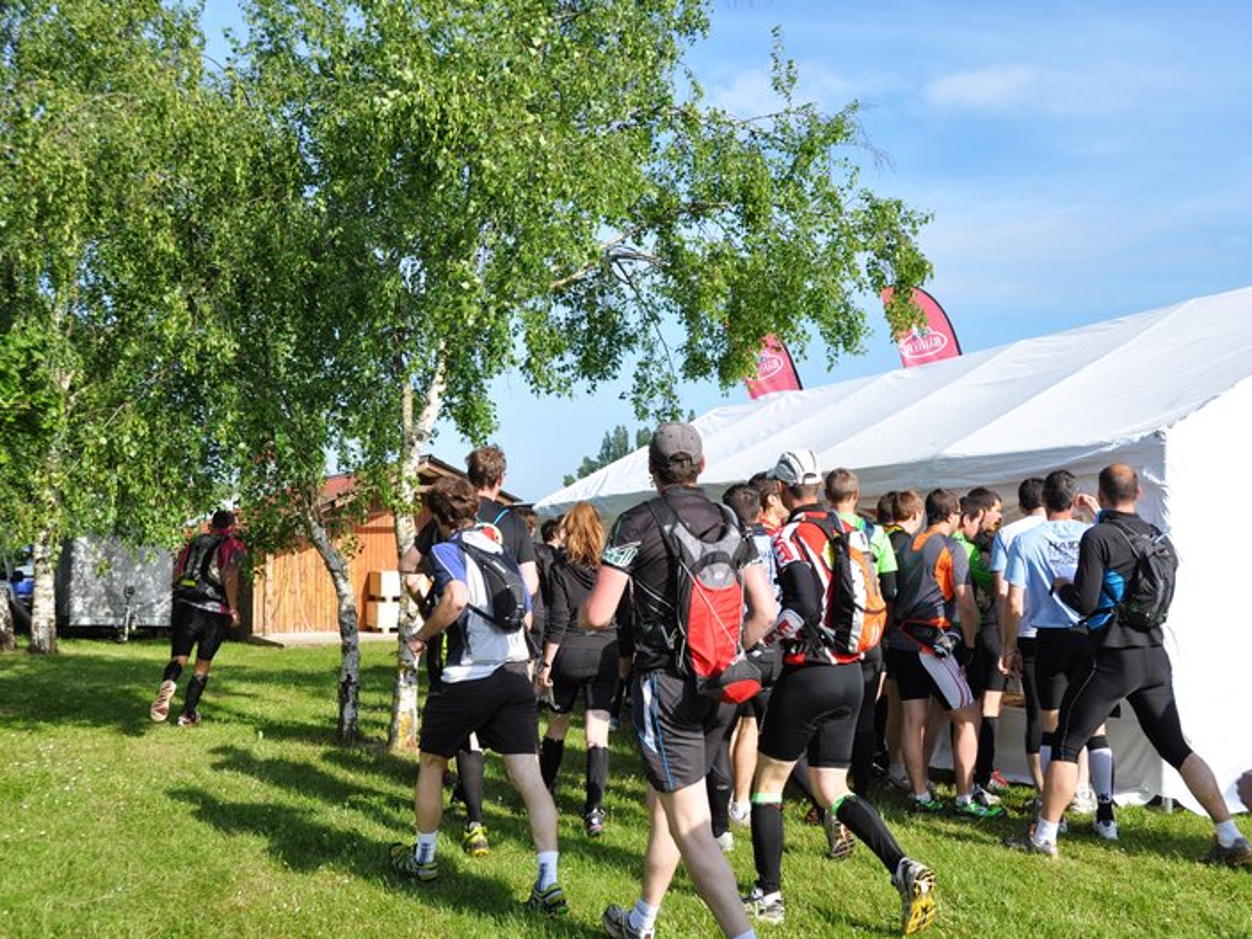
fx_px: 1302
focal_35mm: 36
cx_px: 688
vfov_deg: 39.7
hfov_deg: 51.3
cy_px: 469
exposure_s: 1/1600
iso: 400
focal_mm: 22
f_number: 5.6
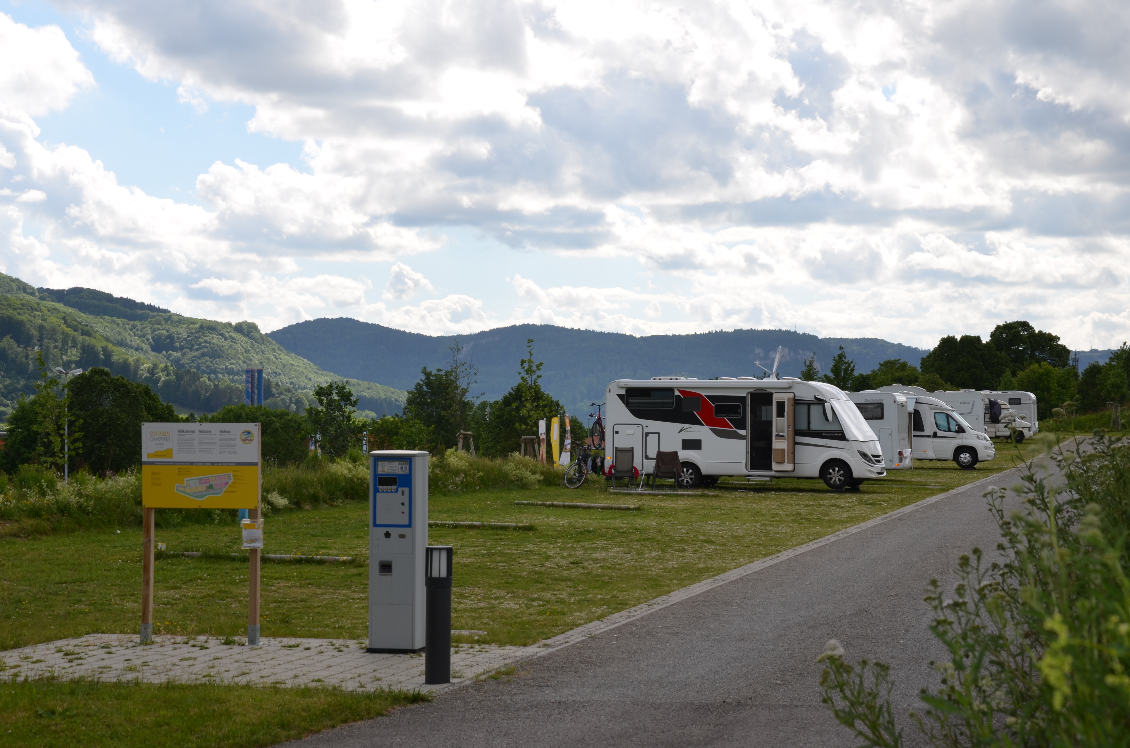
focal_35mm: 68
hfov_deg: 29.9
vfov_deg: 20.1
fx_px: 2114
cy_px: 374
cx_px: 565
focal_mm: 45
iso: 100
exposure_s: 1/200
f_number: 10
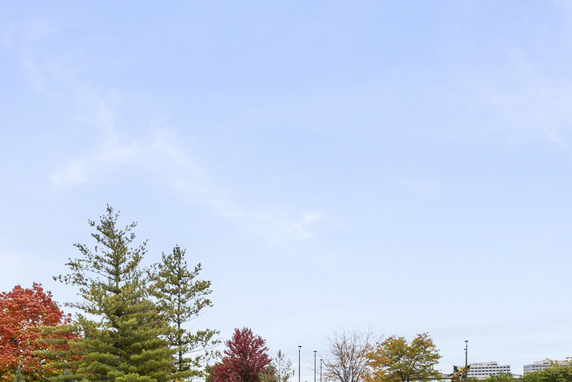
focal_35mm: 46
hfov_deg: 41.7
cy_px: 349
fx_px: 731
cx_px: 414
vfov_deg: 28.1
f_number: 7.1
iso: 400
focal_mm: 20
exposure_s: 1/250
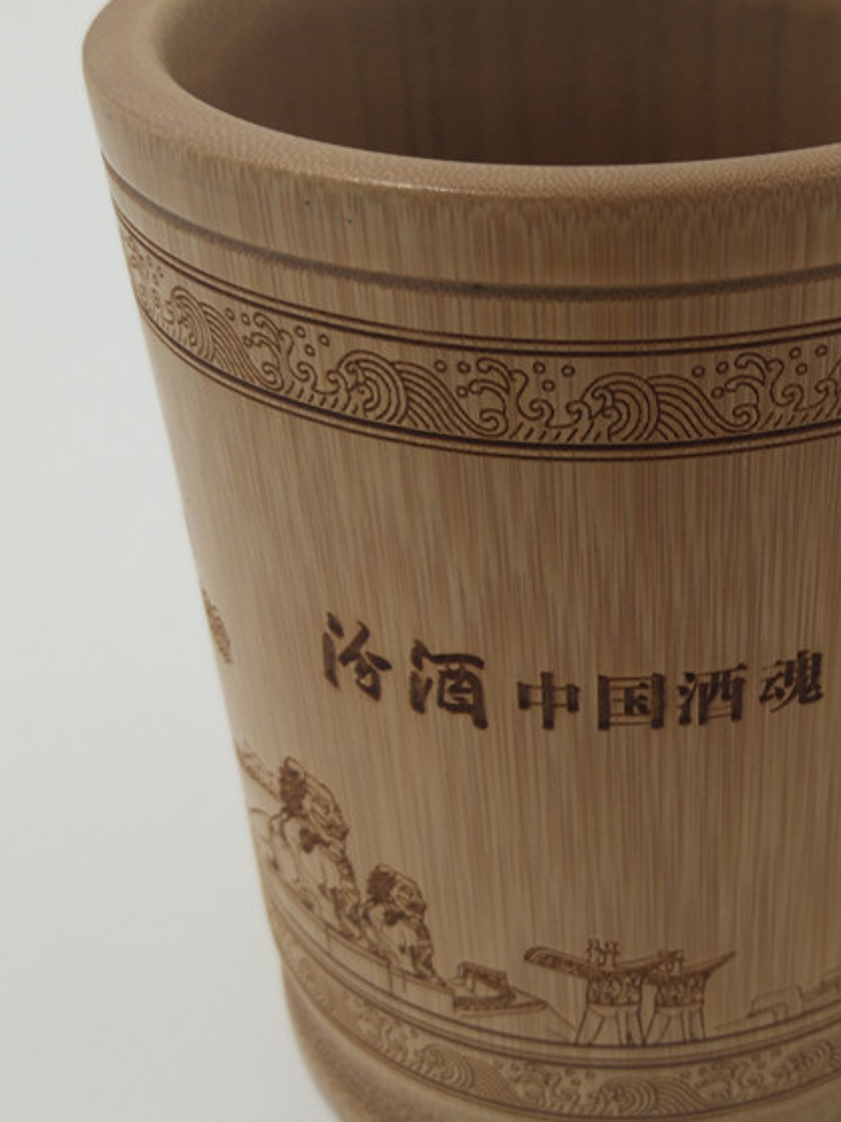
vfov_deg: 43.0
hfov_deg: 32.2
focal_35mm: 44
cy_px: 582
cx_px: 634
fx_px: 1426
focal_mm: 4.04
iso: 100
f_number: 2
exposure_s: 1/111
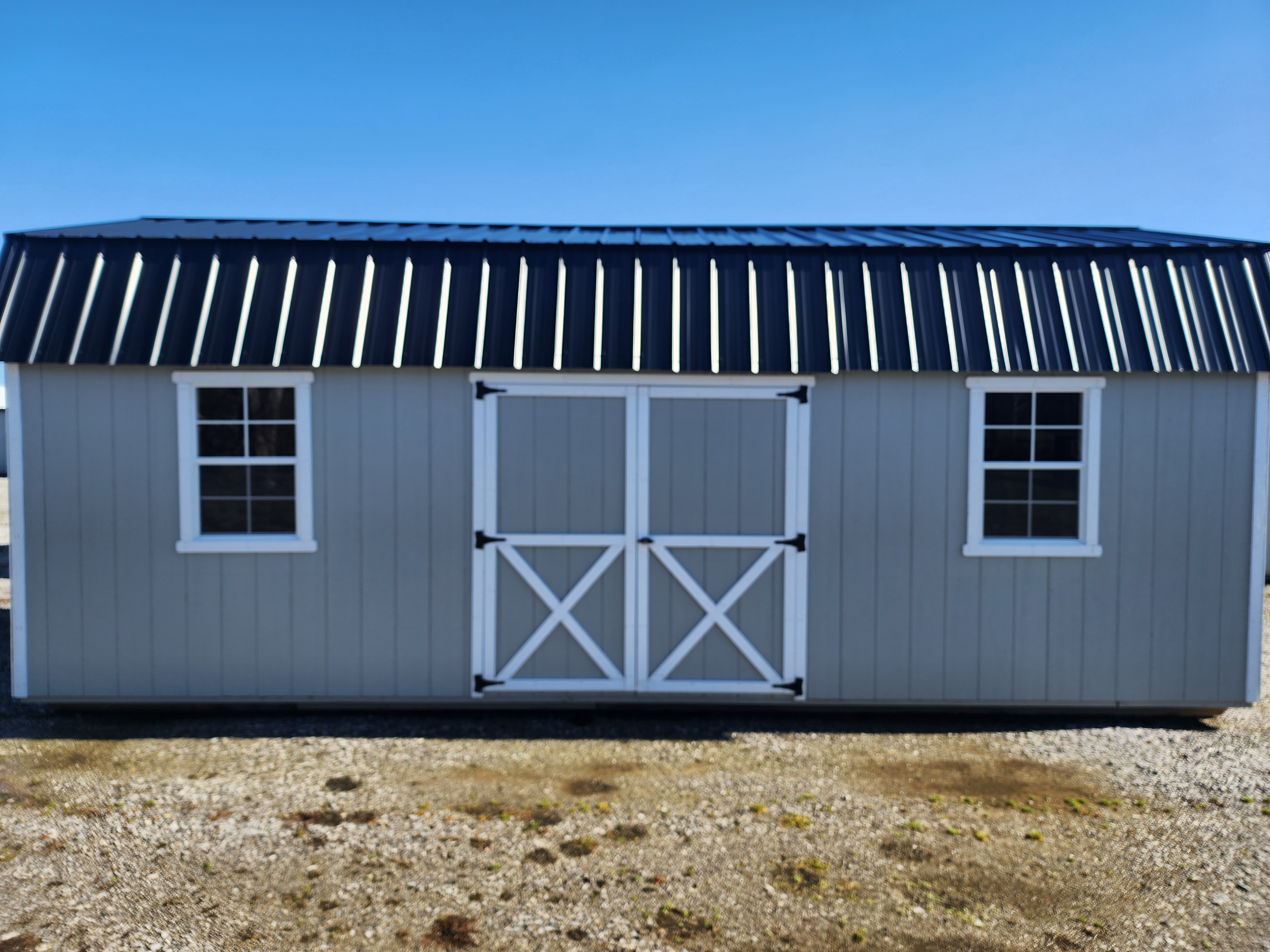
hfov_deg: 73.9
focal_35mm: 23
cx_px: 635
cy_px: 476
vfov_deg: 58.9
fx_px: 844
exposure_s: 1/571
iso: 12
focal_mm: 6.4
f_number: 1.8
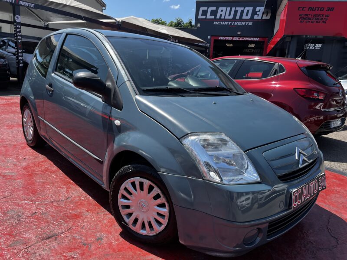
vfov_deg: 53.1
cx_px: 174
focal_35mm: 26
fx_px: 261
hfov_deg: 67.3
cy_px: 130
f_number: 1.6
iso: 50
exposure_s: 1/1695
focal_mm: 5.1
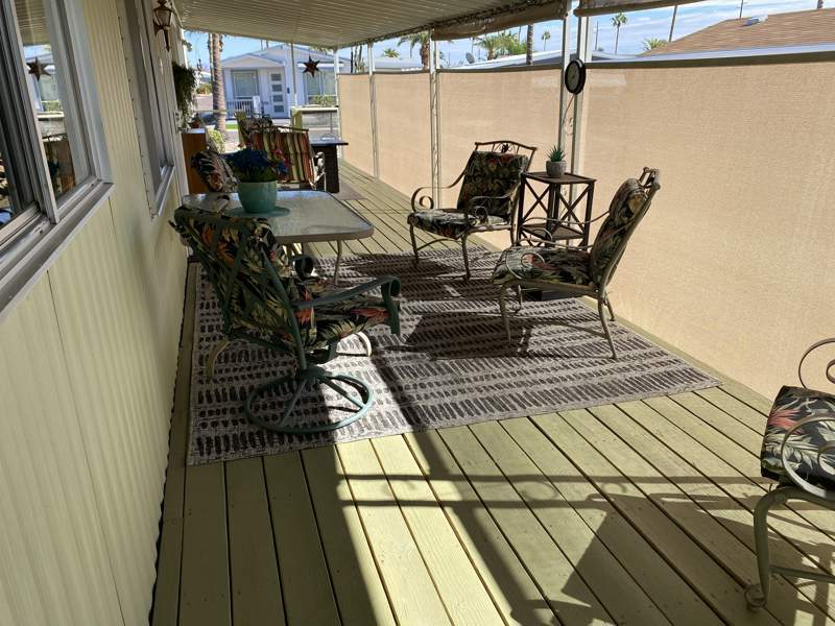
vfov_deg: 53.1
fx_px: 627
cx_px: 418
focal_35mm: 26
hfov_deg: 67.3
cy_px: 313
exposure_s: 1/1072
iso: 32
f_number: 1.8
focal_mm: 4.25
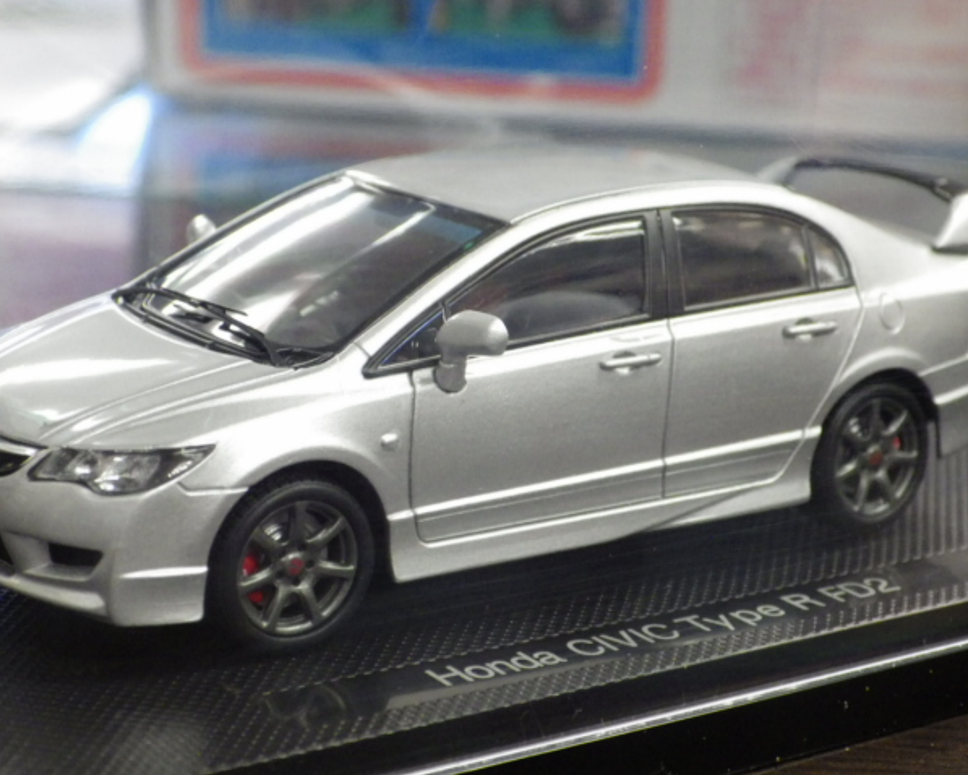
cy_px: 388
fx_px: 2608
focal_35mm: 91
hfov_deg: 21.0
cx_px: 470
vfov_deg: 16.9
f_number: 4.4
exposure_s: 1/30
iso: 800
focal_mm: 15.6
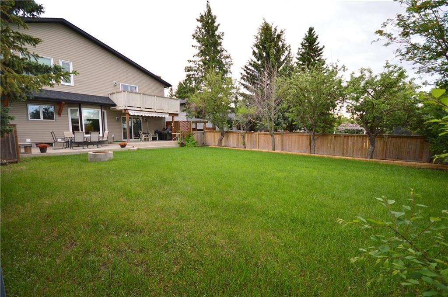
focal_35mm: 15
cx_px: 224
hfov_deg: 100.5
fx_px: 186
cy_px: 148
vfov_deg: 77.2
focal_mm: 10
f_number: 5
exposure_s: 1/100
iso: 100
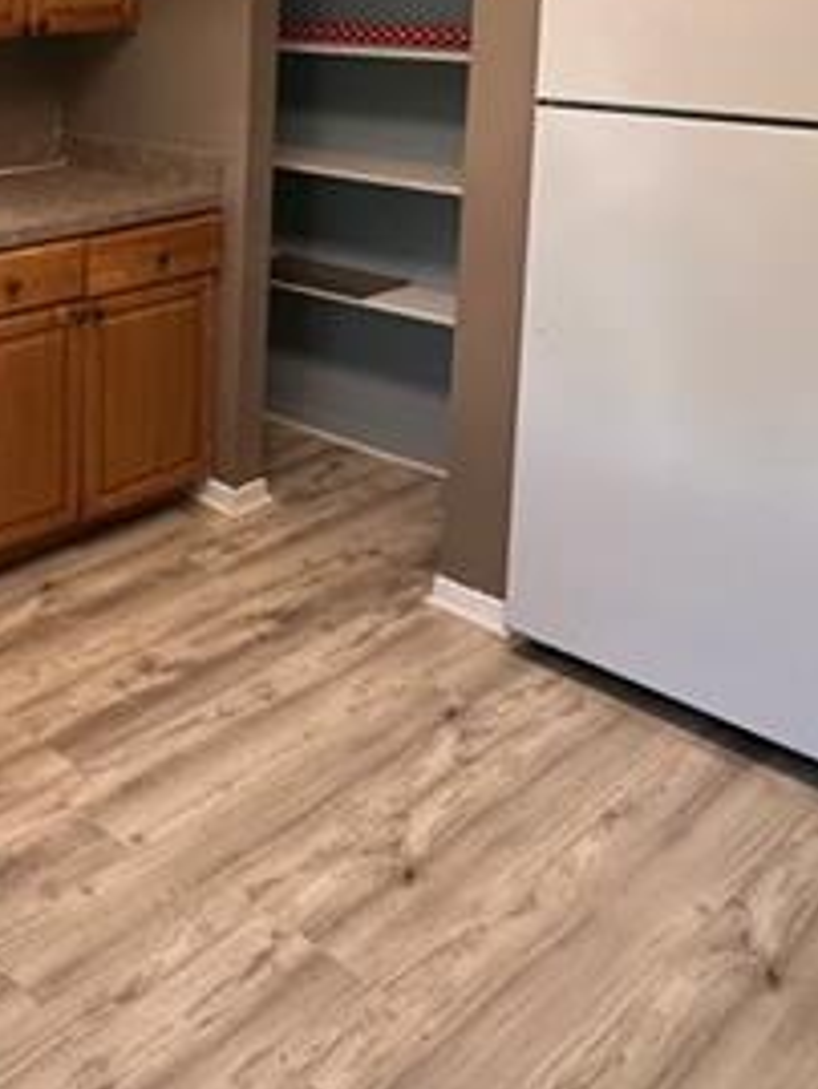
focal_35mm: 40
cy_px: 134
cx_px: -85
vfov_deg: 43.3
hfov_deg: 31.8
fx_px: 1259
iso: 200
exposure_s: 1/60
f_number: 2.2
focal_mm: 2.22
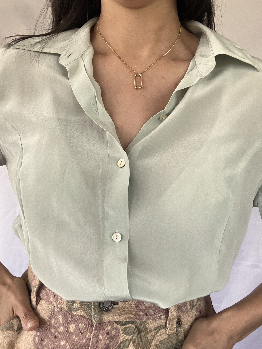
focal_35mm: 30
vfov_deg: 60.0
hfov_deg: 46.8
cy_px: 174
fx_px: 303
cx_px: 131
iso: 80
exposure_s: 1/122
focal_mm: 2.71
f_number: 2.2
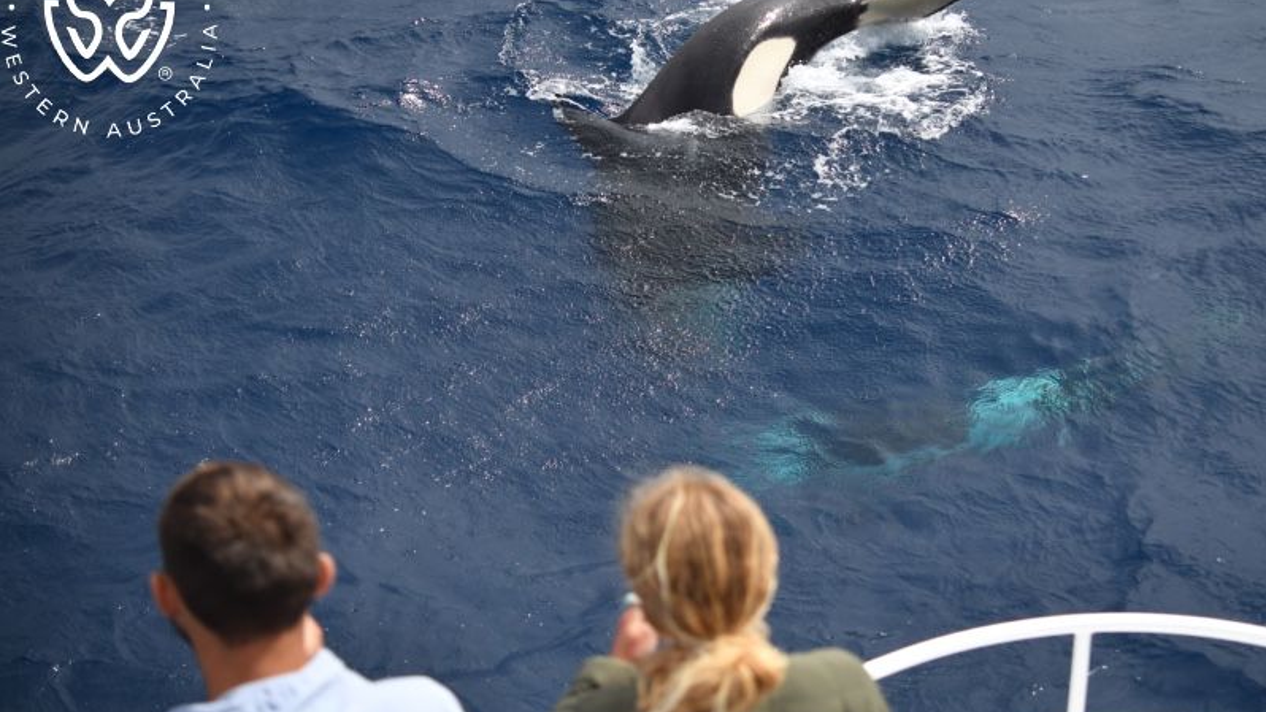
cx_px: 633
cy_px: 339
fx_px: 2115
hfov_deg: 33.3
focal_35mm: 63
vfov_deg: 19.1
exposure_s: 1/8000
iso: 720
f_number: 4.5
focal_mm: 60
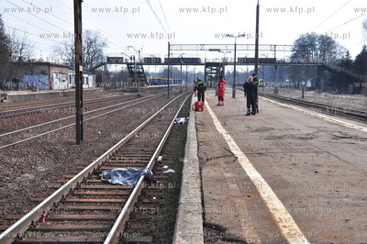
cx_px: 184
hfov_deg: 41.1
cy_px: 122
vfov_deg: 28.0
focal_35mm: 48
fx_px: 489
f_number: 9
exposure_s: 1/320
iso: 200
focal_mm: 32
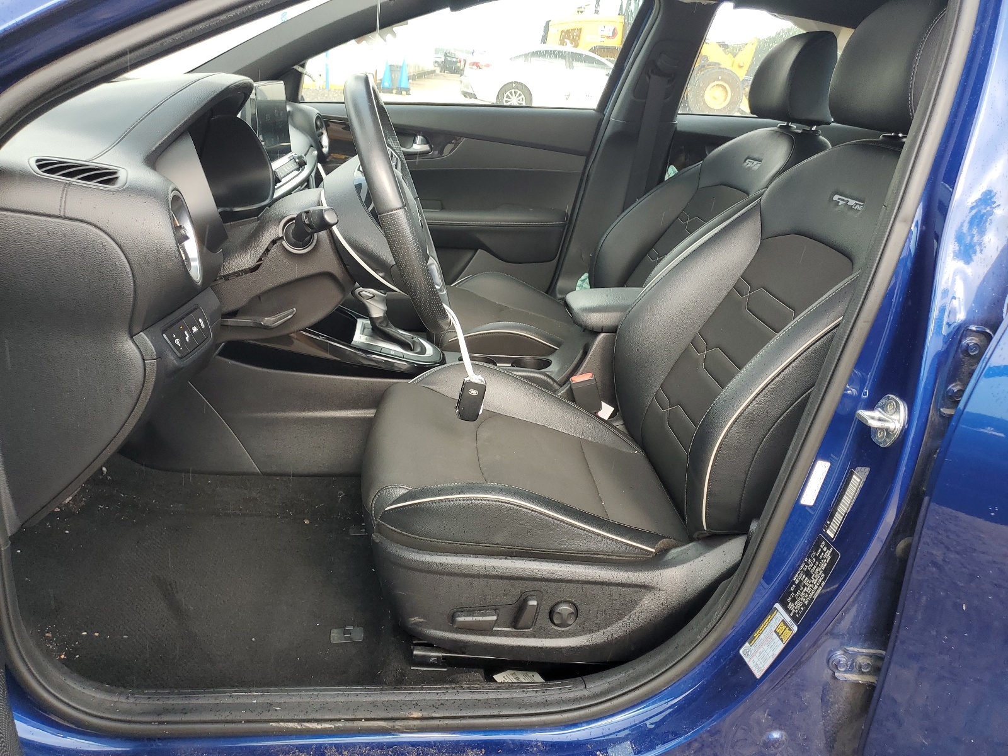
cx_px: 504
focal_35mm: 26
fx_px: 757
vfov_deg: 53.1
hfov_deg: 67.3
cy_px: 378
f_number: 1.5
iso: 50
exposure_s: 1/179
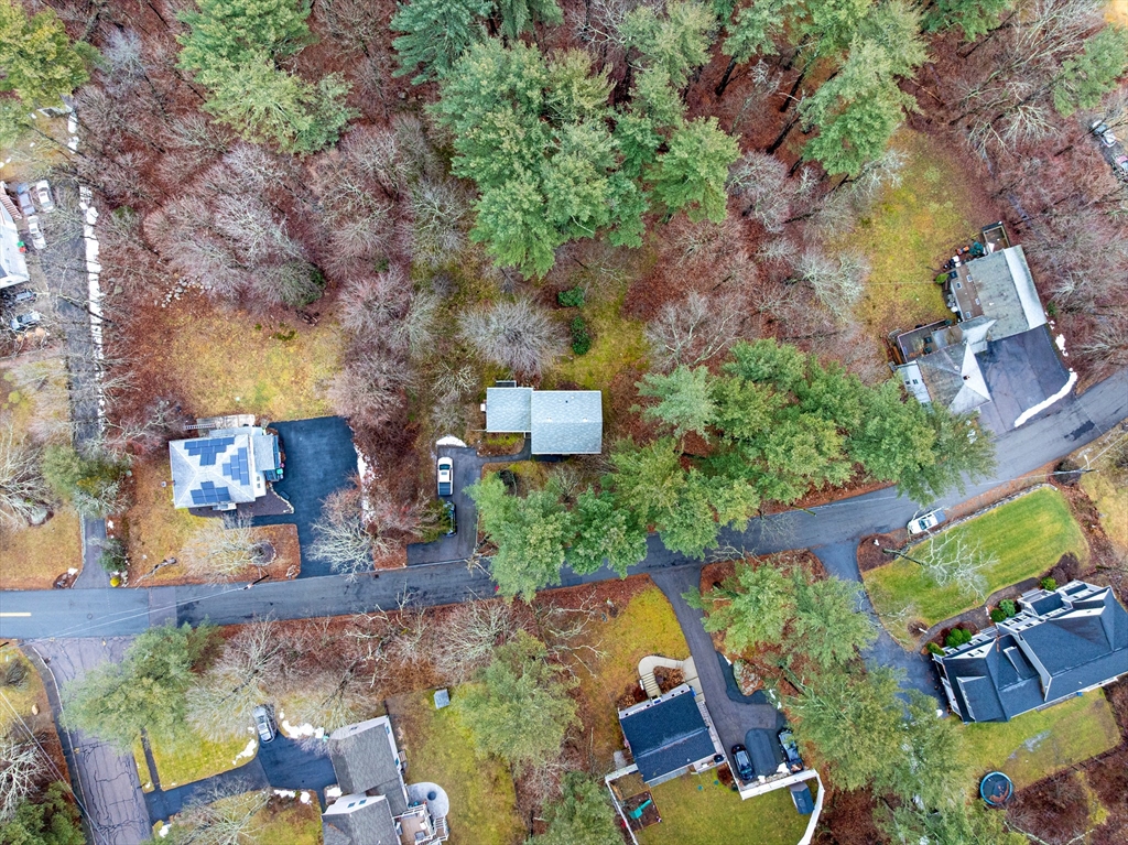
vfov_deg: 56.8
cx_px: 564
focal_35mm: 24
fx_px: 782
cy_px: 422
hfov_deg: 71.6
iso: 200
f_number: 4
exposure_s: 1/80
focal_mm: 12.29
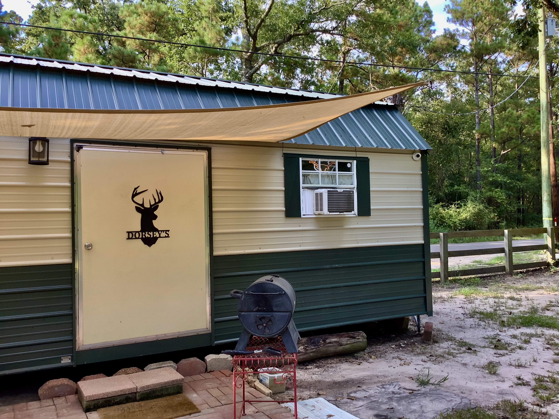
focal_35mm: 31
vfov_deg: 45.4
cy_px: 210
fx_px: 501
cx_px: 280
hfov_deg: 58.4
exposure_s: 1/120
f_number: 2.4
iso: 40
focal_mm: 3.3
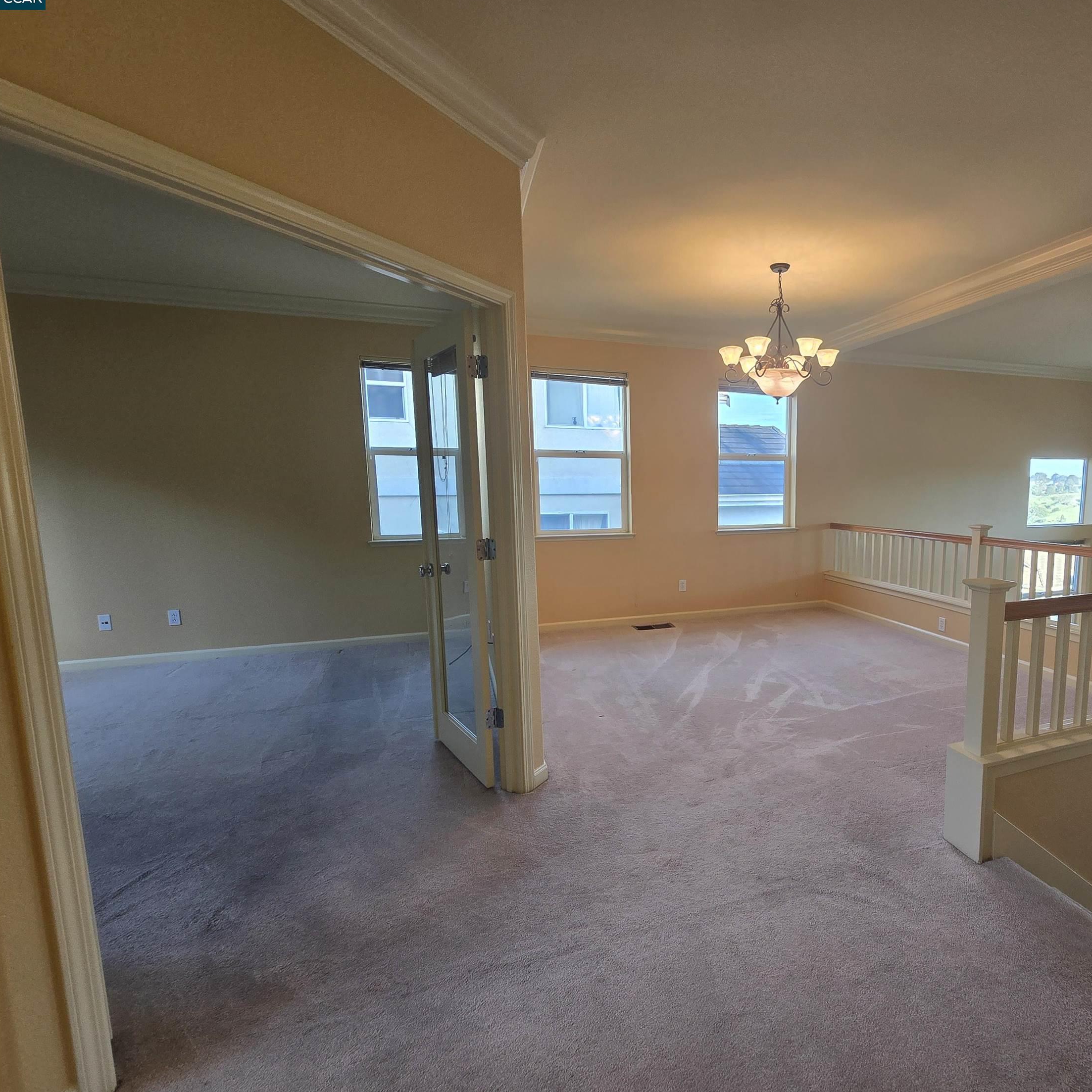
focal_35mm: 16
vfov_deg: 87.4
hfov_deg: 85.1
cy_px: 555
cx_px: 707
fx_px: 571
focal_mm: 2.2
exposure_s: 1/60
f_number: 2.2
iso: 50
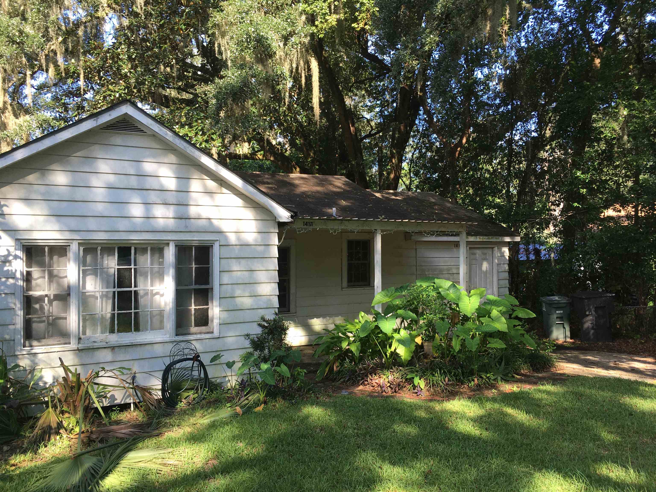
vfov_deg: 48.2
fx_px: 550
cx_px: 328
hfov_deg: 61.7
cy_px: 246
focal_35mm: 29
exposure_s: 1/168
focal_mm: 4.15
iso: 25
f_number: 2.2
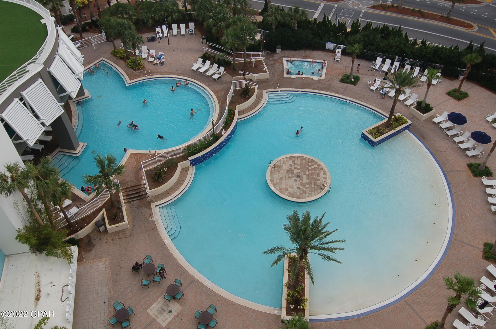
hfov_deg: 62.0
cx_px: 248
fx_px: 413
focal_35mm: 30
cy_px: 164
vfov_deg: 43.5
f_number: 6.3
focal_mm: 20
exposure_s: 1/160
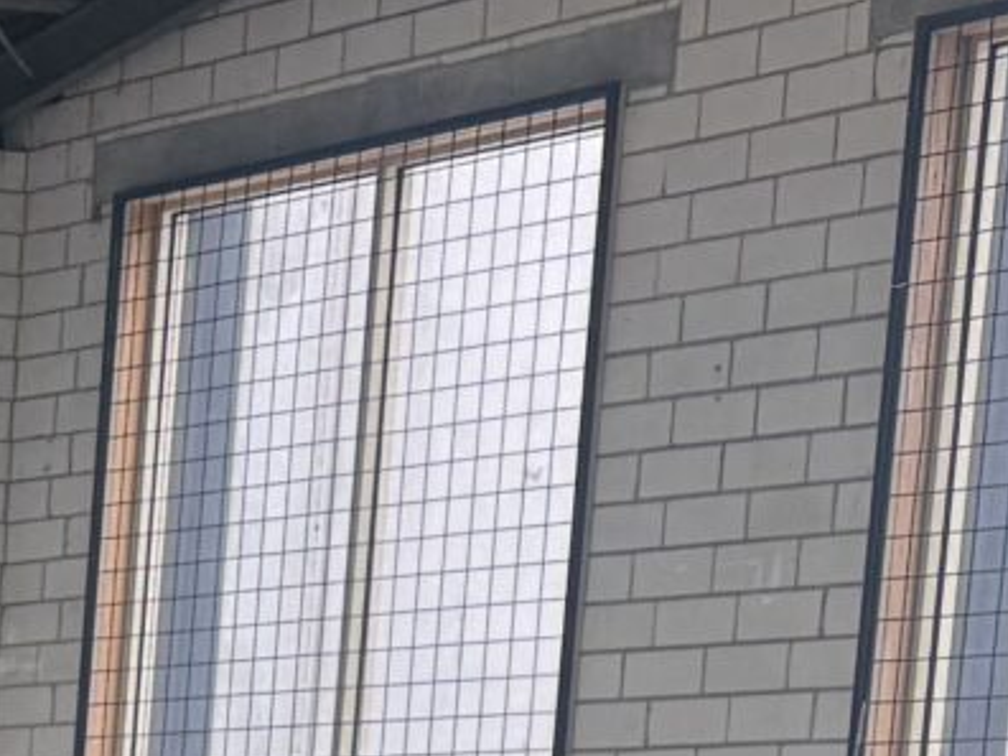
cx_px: -1125
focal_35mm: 155
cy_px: 1787
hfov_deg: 11.3
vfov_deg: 8.7
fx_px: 4514
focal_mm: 6.76
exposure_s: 1/121
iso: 64
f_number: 1.78
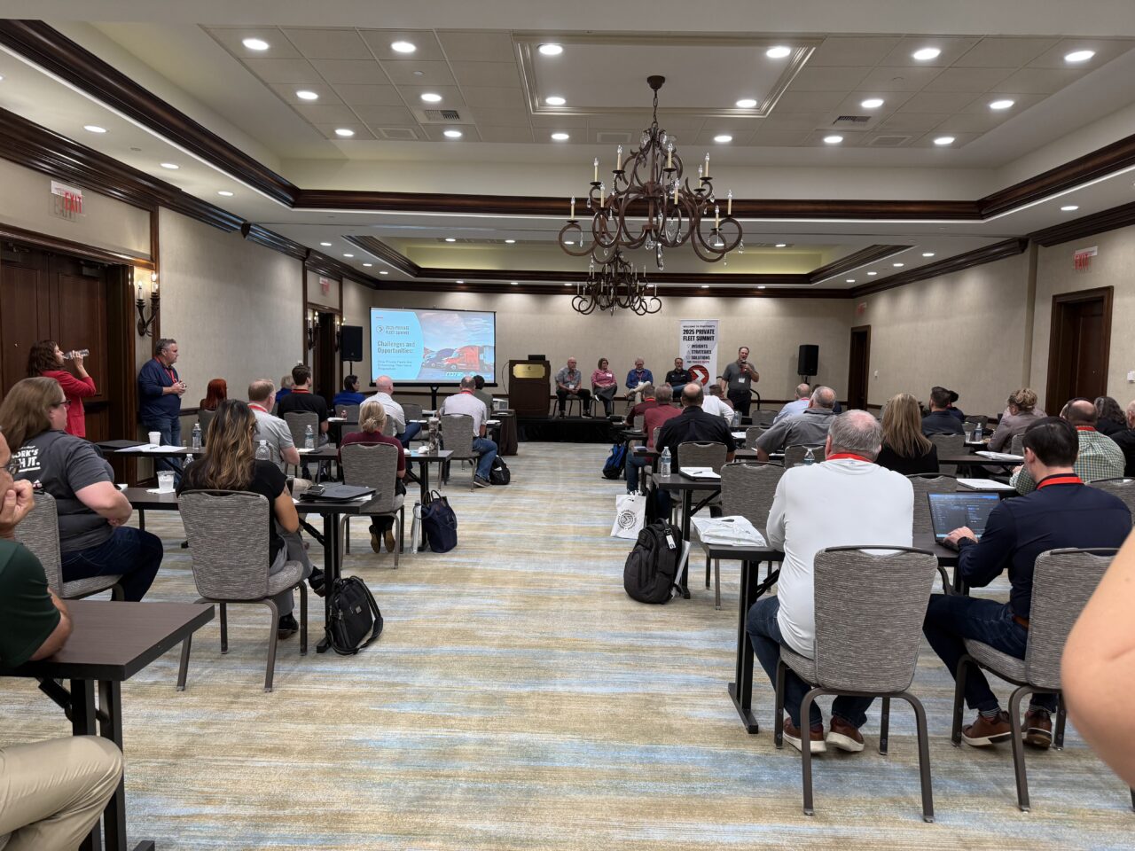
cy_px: 426
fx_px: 787
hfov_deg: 71.6
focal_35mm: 24
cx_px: 568
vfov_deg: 56.8
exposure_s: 1/120
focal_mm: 6.76
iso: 200
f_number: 1.78
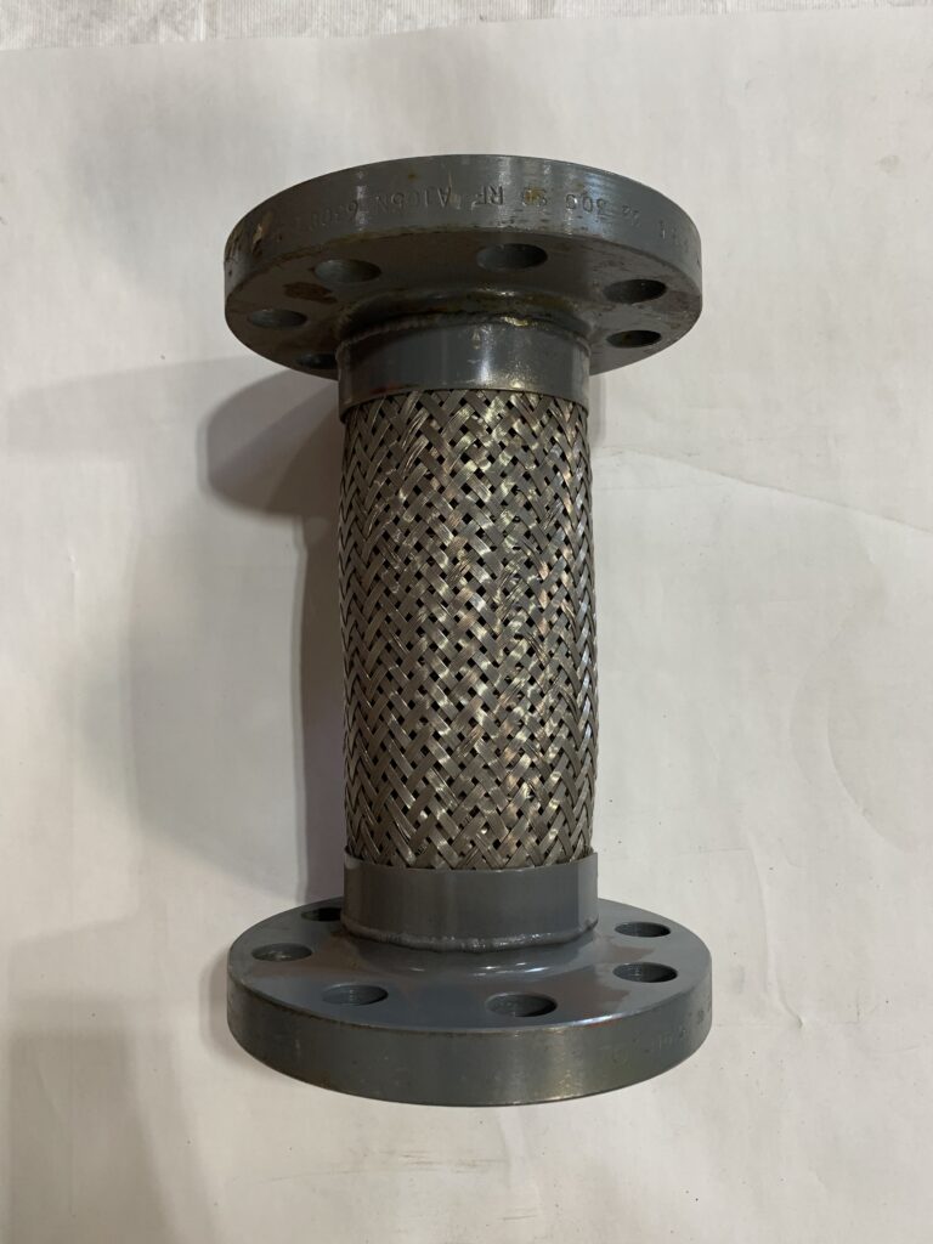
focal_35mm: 26
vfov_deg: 67.3
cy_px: 622
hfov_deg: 53.1
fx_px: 934
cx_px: 466
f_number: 1.8
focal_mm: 4.25
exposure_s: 1/68
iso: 100
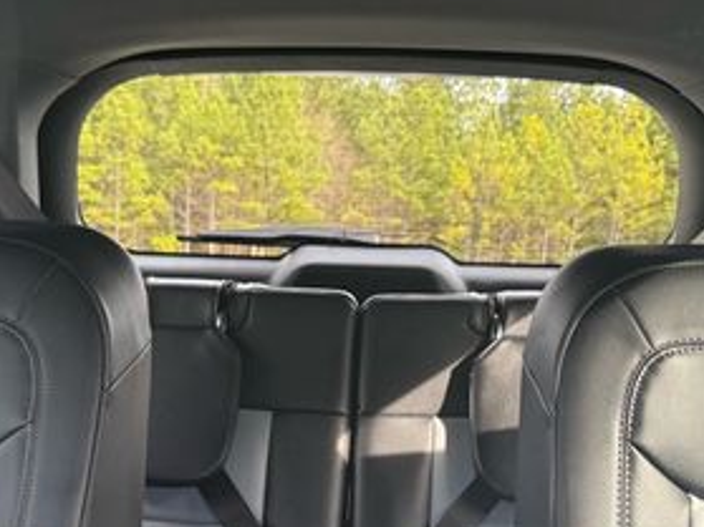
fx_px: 1118
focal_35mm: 55
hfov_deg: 34.8
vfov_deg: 25.3
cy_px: 519
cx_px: 280
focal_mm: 6.76
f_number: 1.78
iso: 200
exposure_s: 1/121
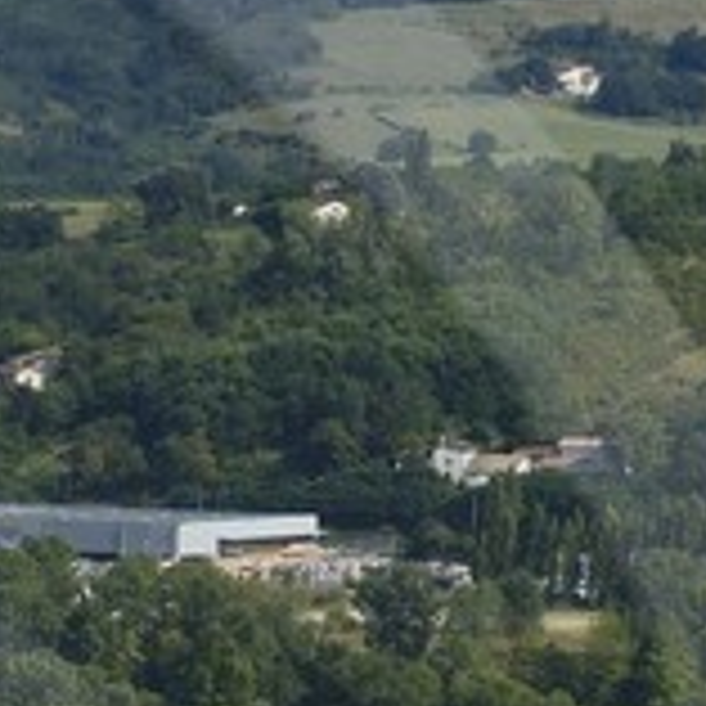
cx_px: -895
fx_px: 7176
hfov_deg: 5.5
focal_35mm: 311
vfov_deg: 5.5
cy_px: 1313
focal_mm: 36
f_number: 14
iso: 200
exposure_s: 1/250
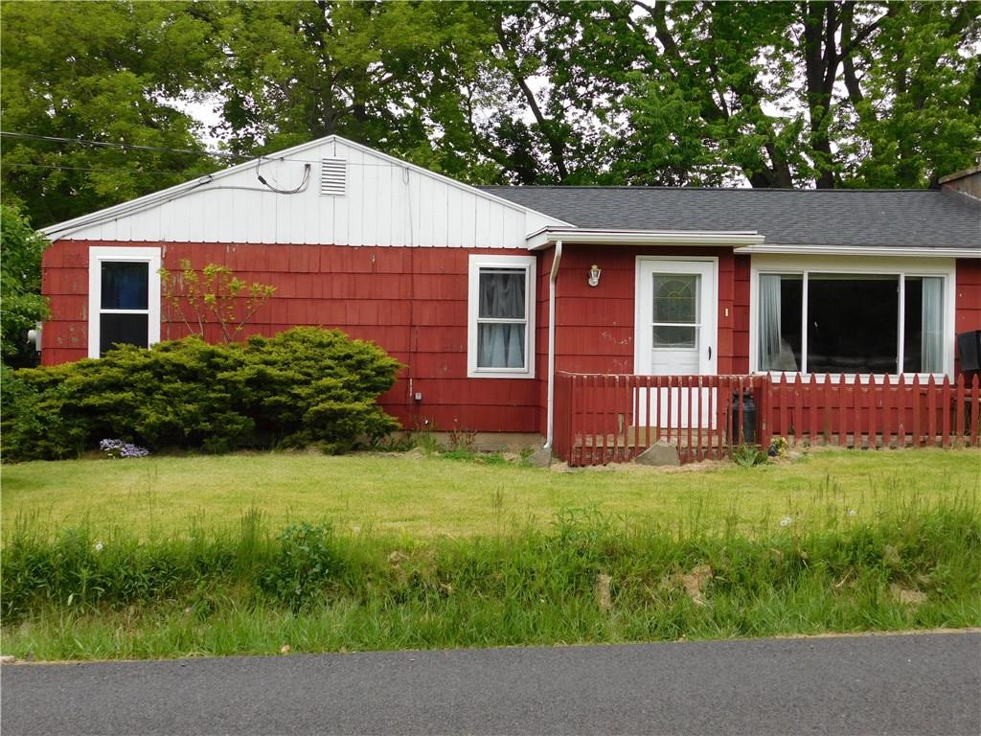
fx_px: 1134
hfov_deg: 46.8
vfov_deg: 36.0
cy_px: 368
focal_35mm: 40
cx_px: 490
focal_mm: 7.1
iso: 125
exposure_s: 1/400
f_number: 3.6
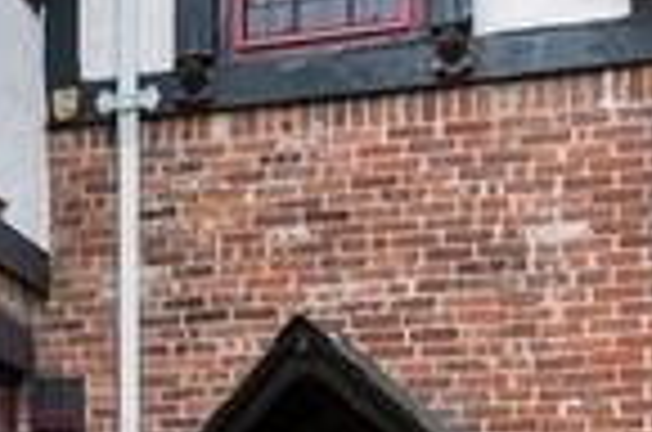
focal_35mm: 87
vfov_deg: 14.1
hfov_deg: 20.1
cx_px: -333
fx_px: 1572
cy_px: 747
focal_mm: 14
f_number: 11
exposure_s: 1/80
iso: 200
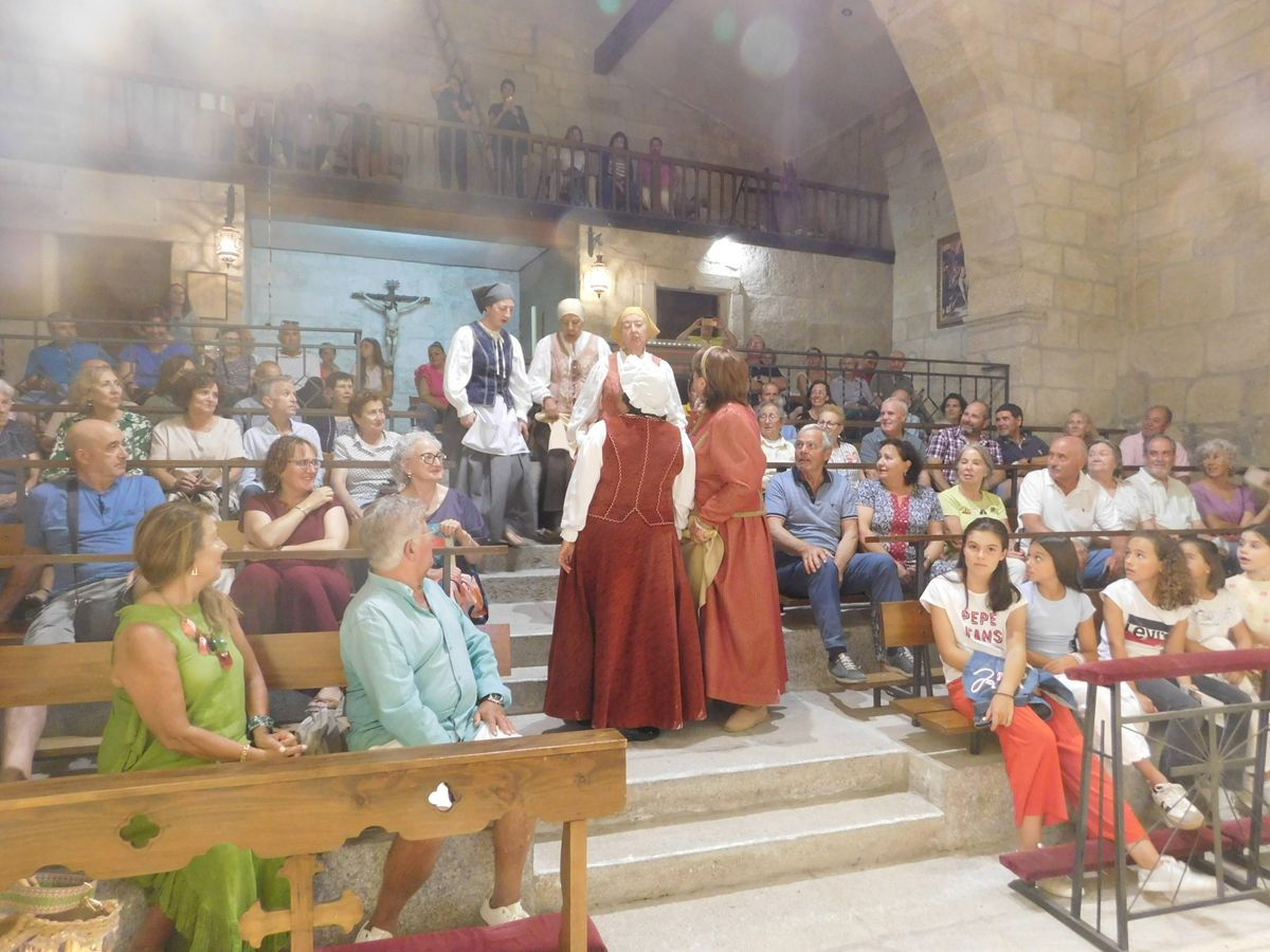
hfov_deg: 73.9
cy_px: 476
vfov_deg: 58.9
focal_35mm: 23
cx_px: 635
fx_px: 844
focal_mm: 4
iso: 400
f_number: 3
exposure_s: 1/20
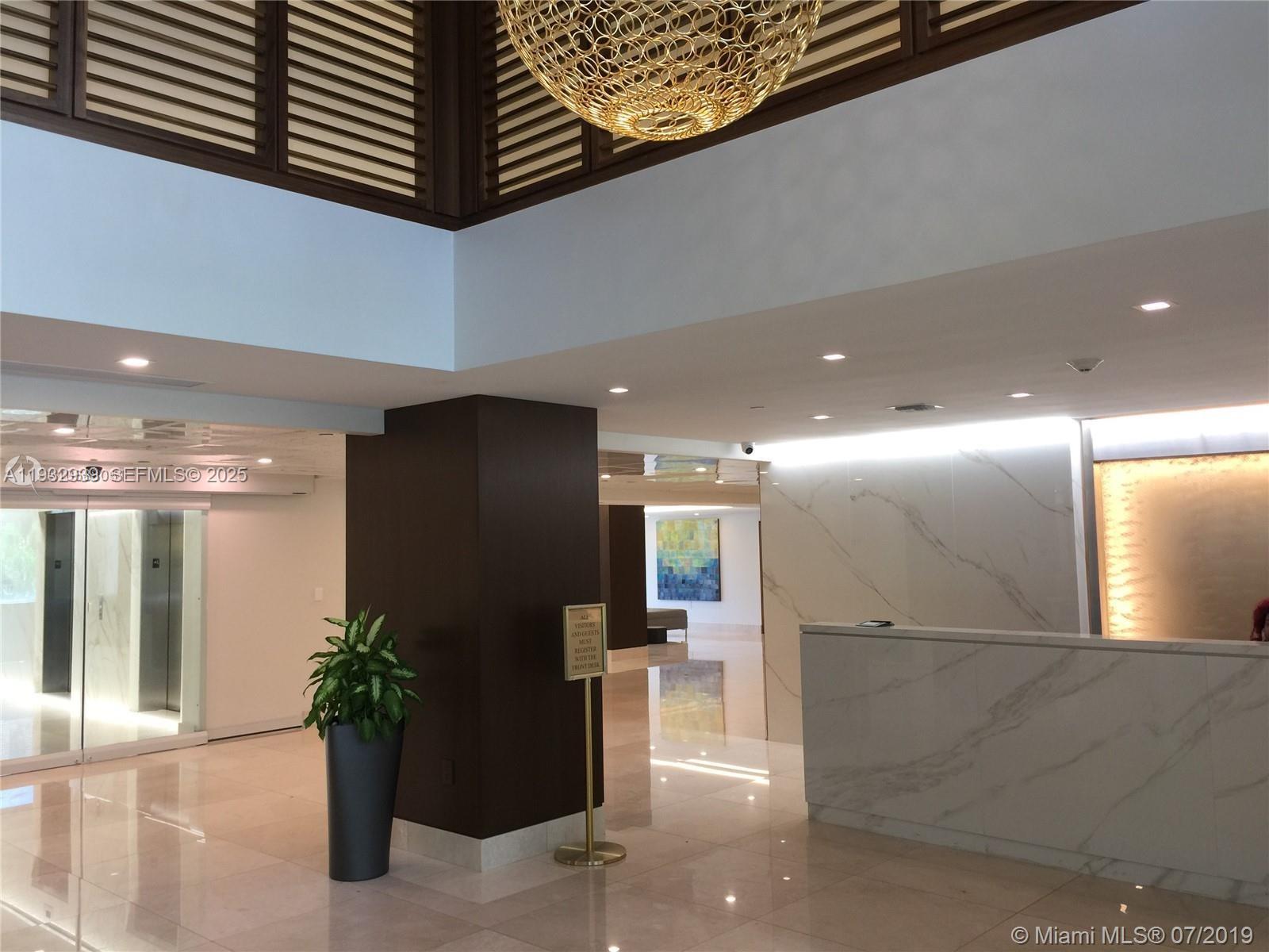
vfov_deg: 48.2
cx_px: 634
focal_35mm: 29
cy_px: 476
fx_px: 1063
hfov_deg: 61.7
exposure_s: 1/30
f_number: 2.2
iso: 32
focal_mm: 4.15
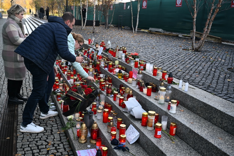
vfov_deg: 35.1
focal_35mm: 38
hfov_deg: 50.7
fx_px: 247
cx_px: 117
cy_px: 78
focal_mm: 38
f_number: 5
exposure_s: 1/250
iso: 400
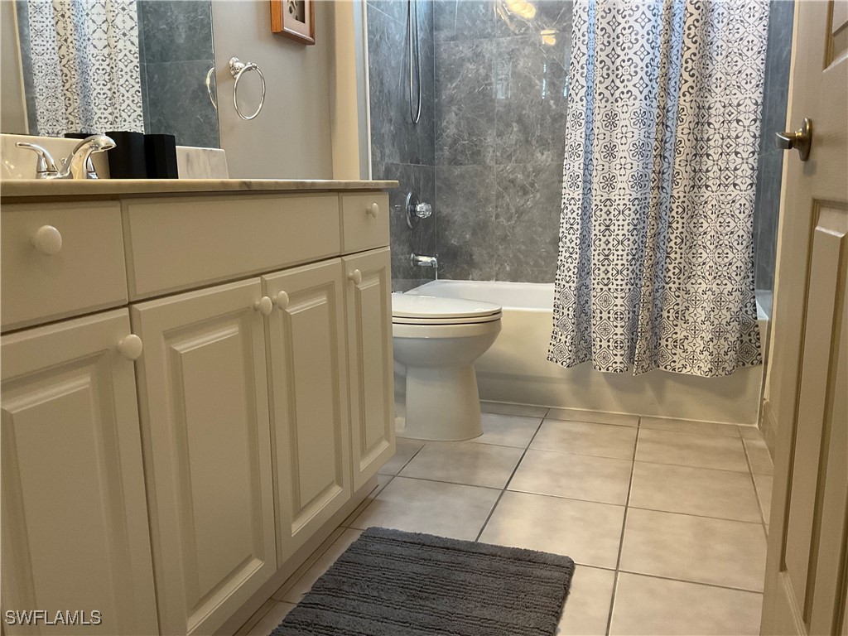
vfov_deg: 48.2
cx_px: 424
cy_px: 318
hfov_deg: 61.7
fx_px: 710
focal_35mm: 29
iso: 100
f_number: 1.8
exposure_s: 1/60
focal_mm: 3
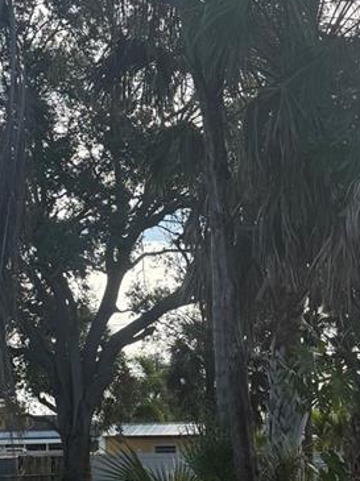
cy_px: 310
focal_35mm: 79
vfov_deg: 24.6
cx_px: 124
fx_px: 1097
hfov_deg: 18.6
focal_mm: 6.76
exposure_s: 1/2907
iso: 100
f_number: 1.78
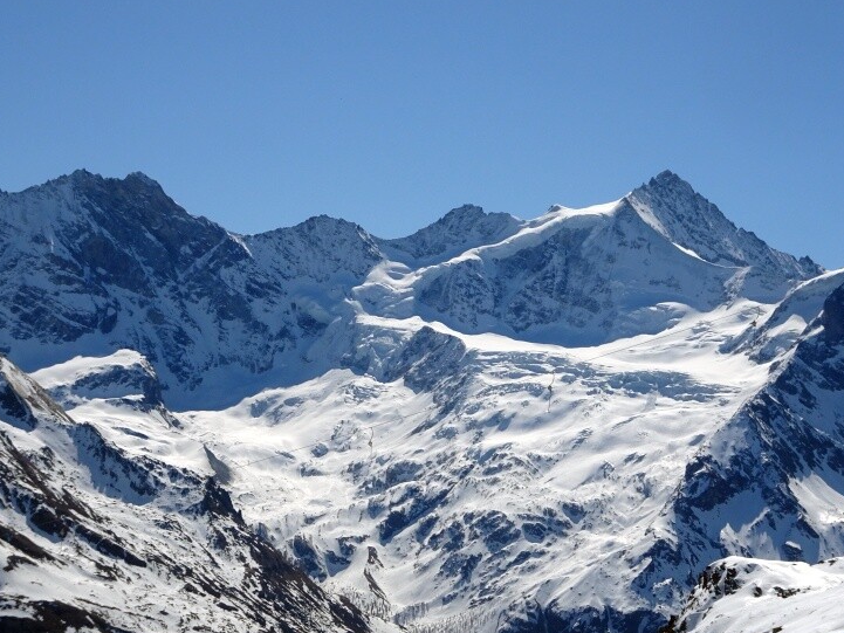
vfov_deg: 16.8
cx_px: 450
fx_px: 2146
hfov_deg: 22.2
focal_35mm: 88
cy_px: 304
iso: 80
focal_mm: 10.59
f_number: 4.5
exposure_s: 1/1600
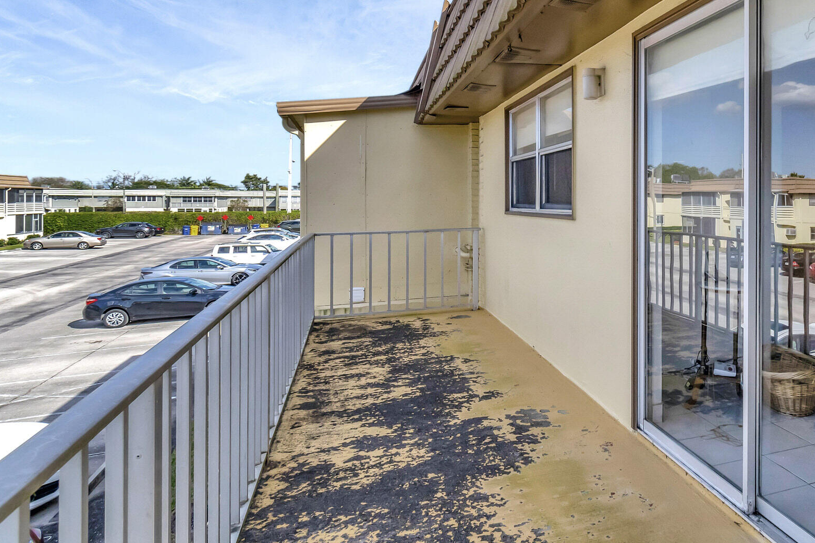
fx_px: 543
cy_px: 206
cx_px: 637
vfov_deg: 52.6
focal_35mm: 24
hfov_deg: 67.7
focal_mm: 10
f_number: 8
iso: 500
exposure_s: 1/1600
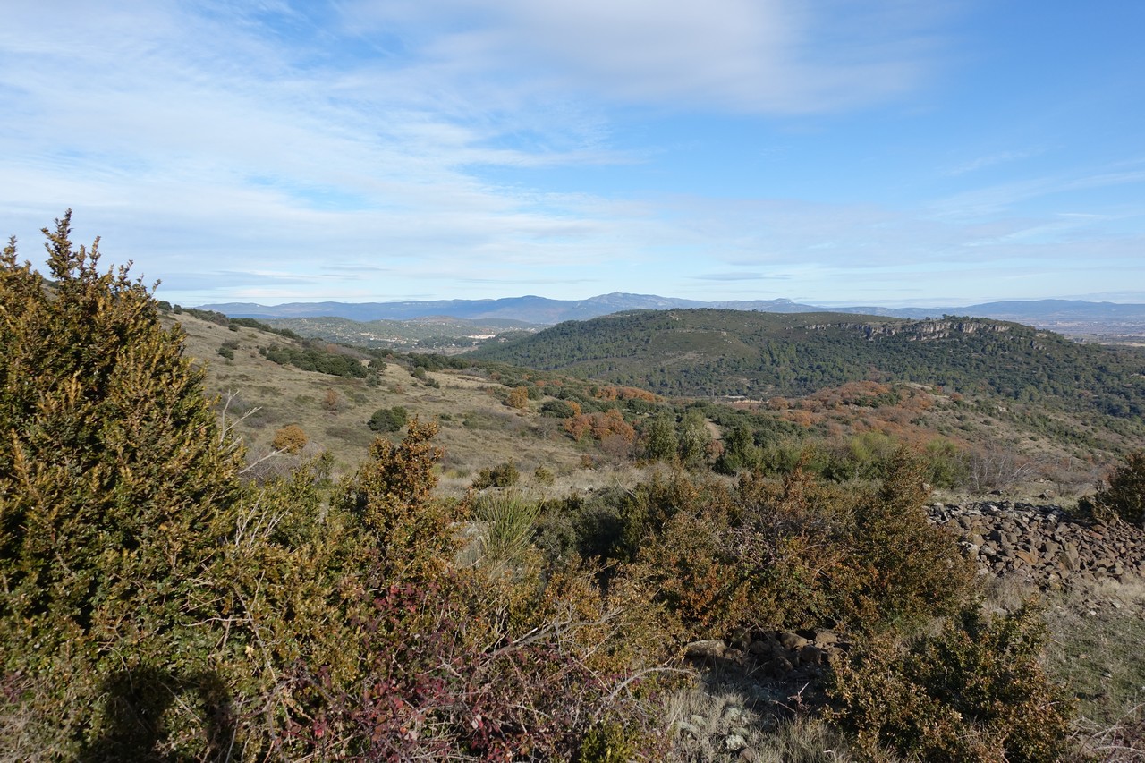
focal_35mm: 24
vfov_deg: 53.1
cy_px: 382
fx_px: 763
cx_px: 572
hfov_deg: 73.8
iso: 125
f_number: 4
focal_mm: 8.8
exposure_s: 1/100
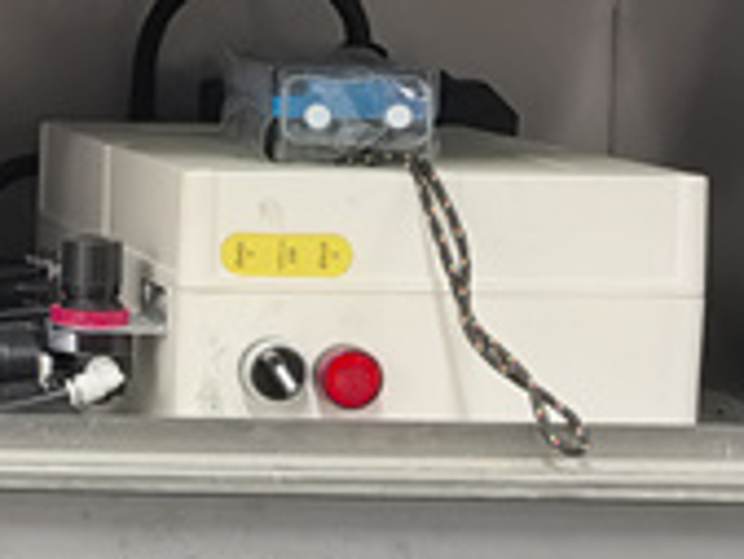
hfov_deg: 13.9
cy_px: 185
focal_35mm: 128
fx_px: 2753
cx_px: -555
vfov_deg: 11.6
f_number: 1.4
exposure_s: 1/40
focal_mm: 6.98
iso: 500
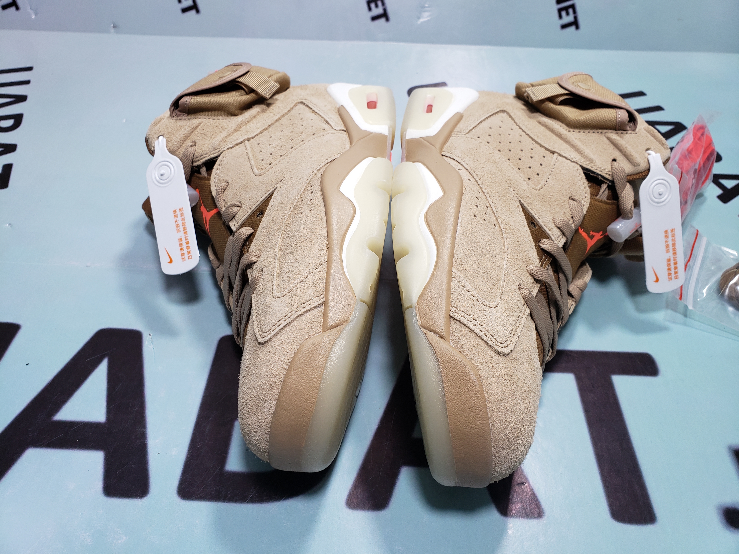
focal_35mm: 26
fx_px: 555
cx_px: 370
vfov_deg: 53.1
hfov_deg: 67.3
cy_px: 277
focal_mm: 4.3
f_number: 2.4
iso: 100
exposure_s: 1/50
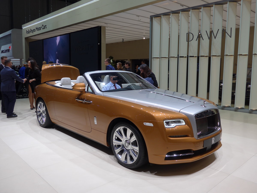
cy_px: 96
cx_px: 128
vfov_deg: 48.2
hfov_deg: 61.7
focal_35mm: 29
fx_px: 215
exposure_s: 1/160
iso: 80
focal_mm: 6
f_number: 2.8
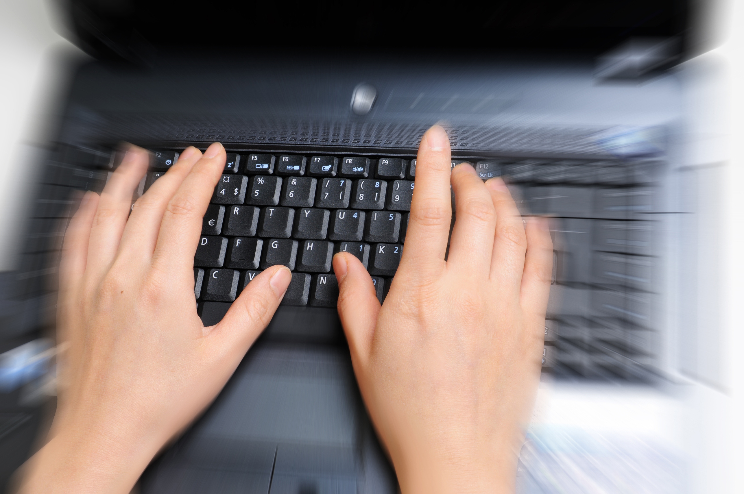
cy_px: 247
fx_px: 1238
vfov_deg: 22.6
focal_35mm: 60
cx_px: 372
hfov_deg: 33.4
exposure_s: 1/200
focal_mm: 40
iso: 200
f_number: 13
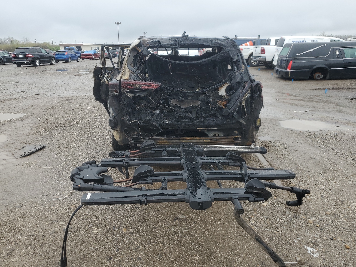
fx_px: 278
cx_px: 183
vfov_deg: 51.4
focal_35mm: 27
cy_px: 129
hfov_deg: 65.3
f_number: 1.5
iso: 50
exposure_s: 1/556
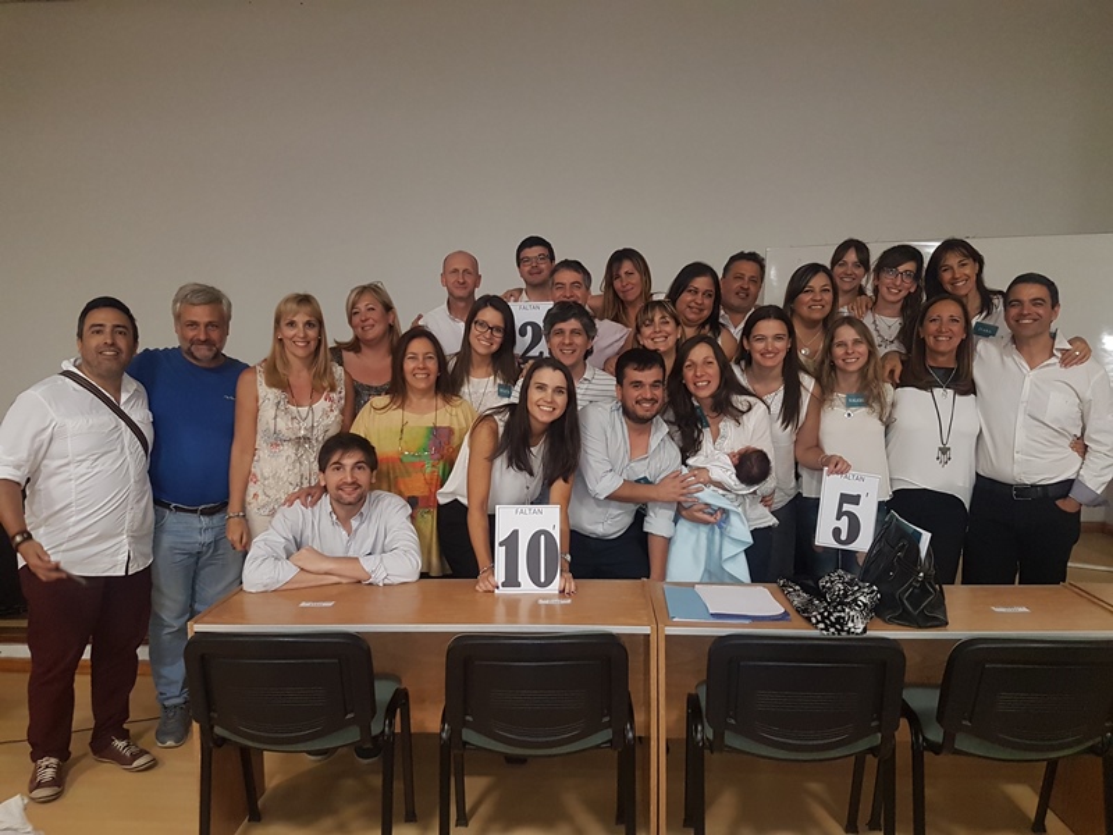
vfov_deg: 53.1
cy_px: 418
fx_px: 836
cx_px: 556
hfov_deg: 67.3
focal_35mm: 26
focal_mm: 4.2
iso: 200
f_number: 1.7
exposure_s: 1/33
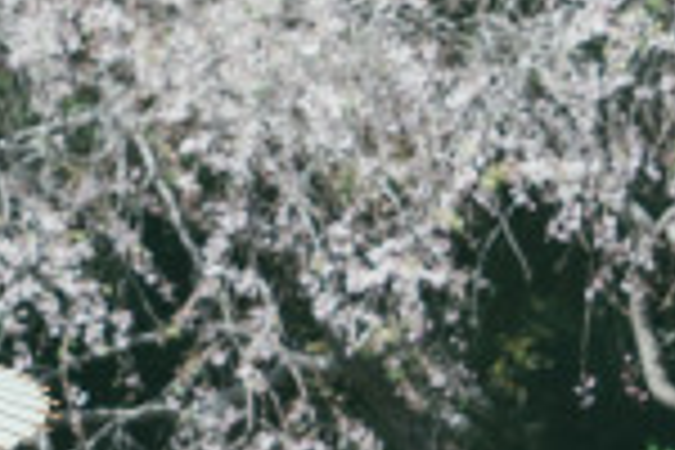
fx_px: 5512
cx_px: -81
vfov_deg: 4.7
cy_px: 290
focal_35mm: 294
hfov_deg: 7.0
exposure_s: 1/640
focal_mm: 36.5
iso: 160
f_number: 4.5
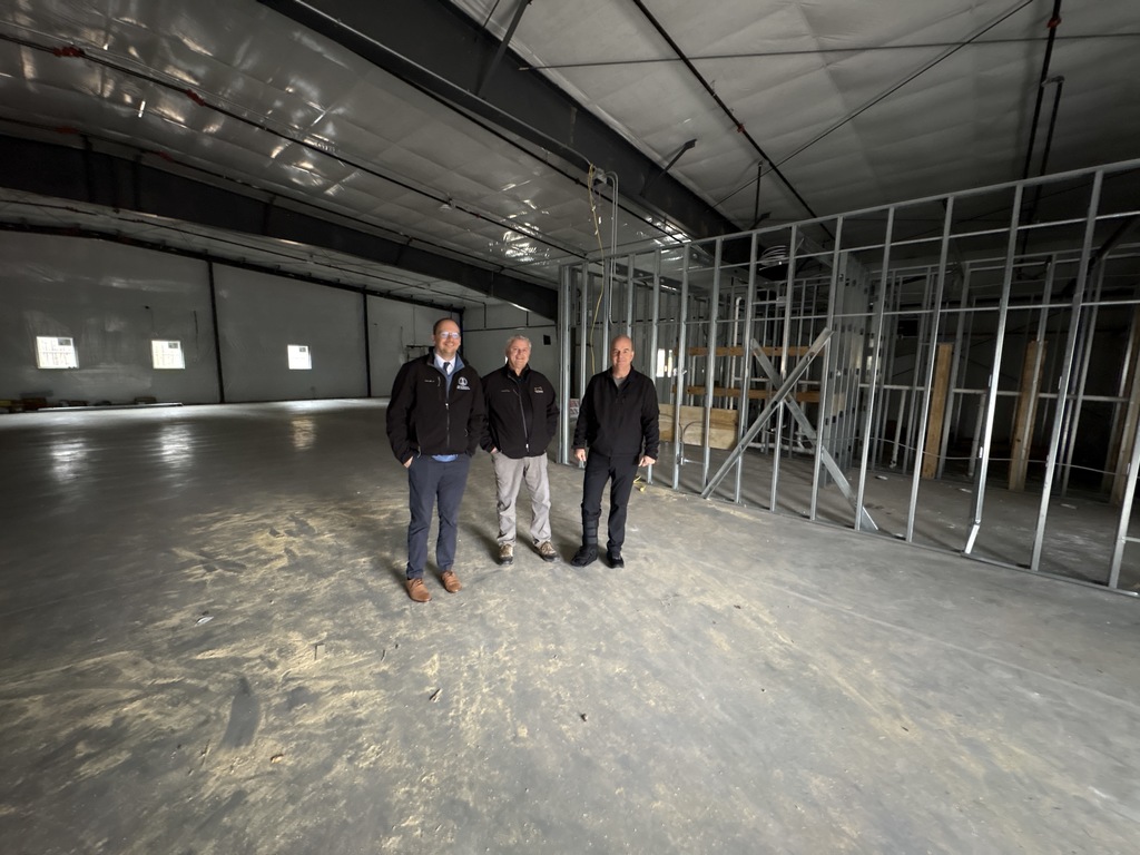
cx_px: 570
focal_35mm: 14
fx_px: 461
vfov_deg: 85.7
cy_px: 428
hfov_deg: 102.1
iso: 1000
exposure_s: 1/36
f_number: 2.2
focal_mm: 2.22
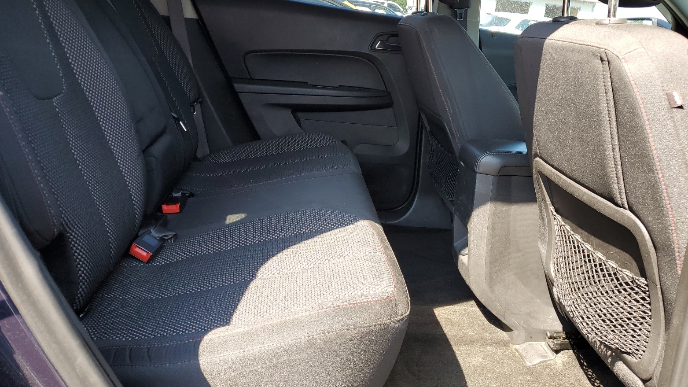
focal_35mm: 29
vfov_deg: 40.0
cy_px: 160
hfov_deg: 66.1
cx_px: 343
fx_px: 529
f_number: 1.5
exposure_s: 1/256
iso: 50
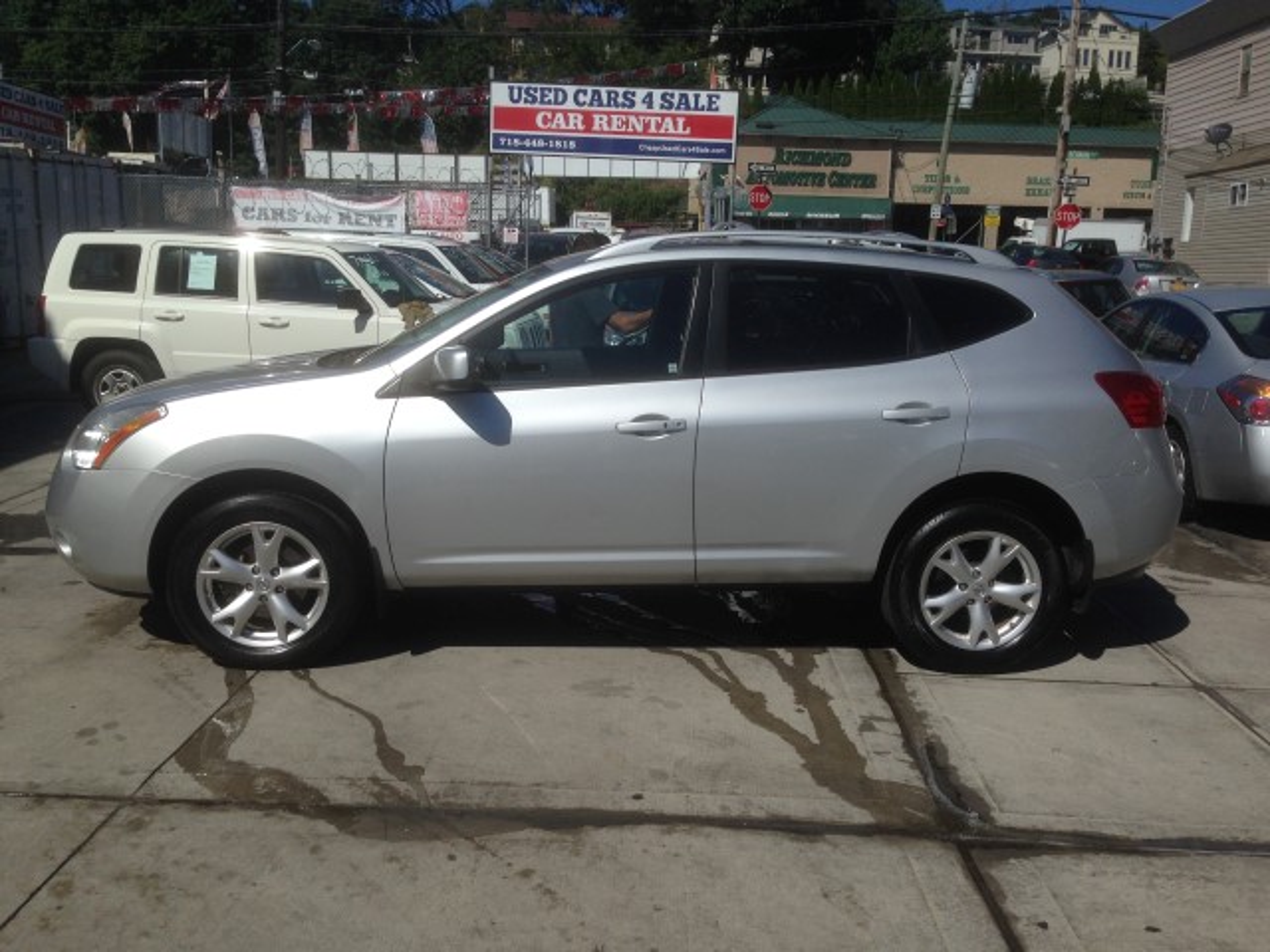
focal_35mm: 33
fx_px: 1211
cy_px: 476
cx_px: 635
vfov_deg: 42.9
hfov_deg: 55.4
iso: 50
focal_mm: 4.12
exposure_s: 1/3195
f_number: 2.4
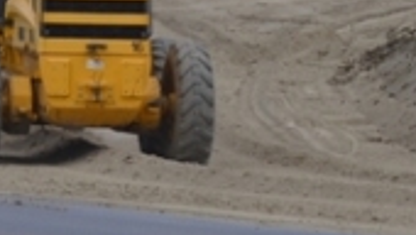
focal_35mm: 590
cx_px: -152
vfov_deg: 2.1
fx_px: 6514
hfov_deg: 3.6
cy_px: -175
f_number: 8
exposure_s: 1/250
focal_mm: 100
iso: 100
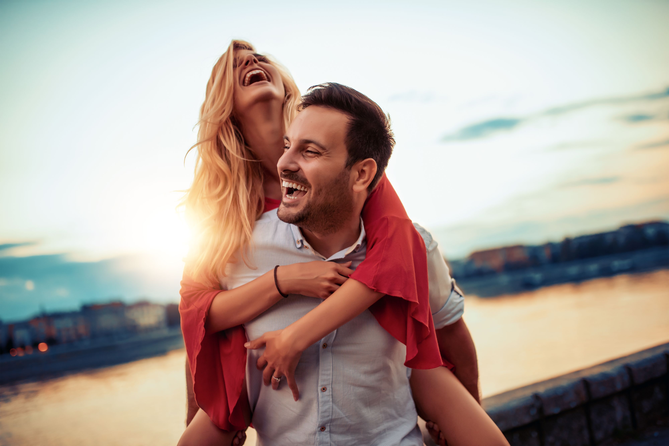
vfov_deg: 37.8
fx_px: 650
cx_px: 334
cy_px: 223
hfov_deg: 54.4
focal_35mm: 35
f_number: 1.6
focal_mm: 35
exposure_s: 1/320
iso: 400
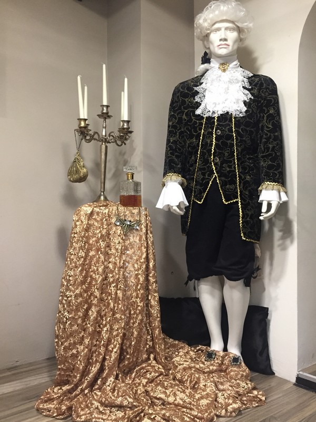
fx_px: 353
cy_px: 211
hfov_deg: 48.2
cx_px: 158
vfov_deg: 61.7
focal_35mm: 29
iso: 250
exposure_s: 1/20
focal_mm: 4.15
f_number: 2.2
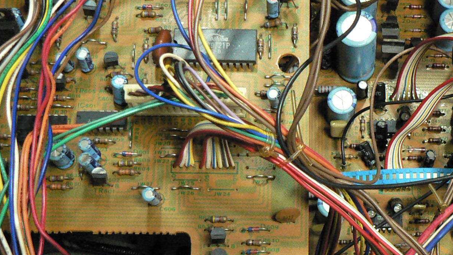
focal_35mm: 82
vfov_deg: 14.7
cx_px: 341
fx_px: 985
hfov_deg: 25.6
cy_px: 199
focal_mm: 6
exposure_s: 1/30
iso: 400
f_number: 2.8
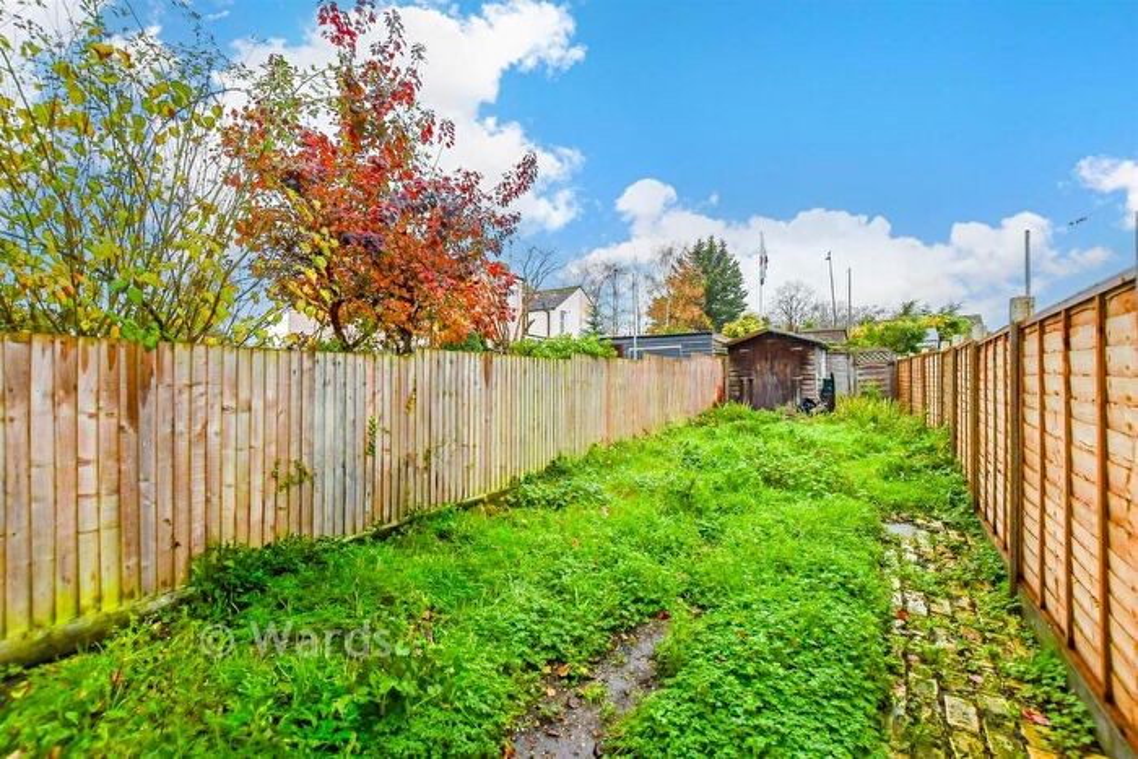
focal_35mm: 15
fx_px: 474
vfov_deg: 77.4
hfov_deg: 100.4
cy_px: 380
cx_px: 569
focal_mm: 10
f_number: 8
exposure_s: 1/80
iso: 320
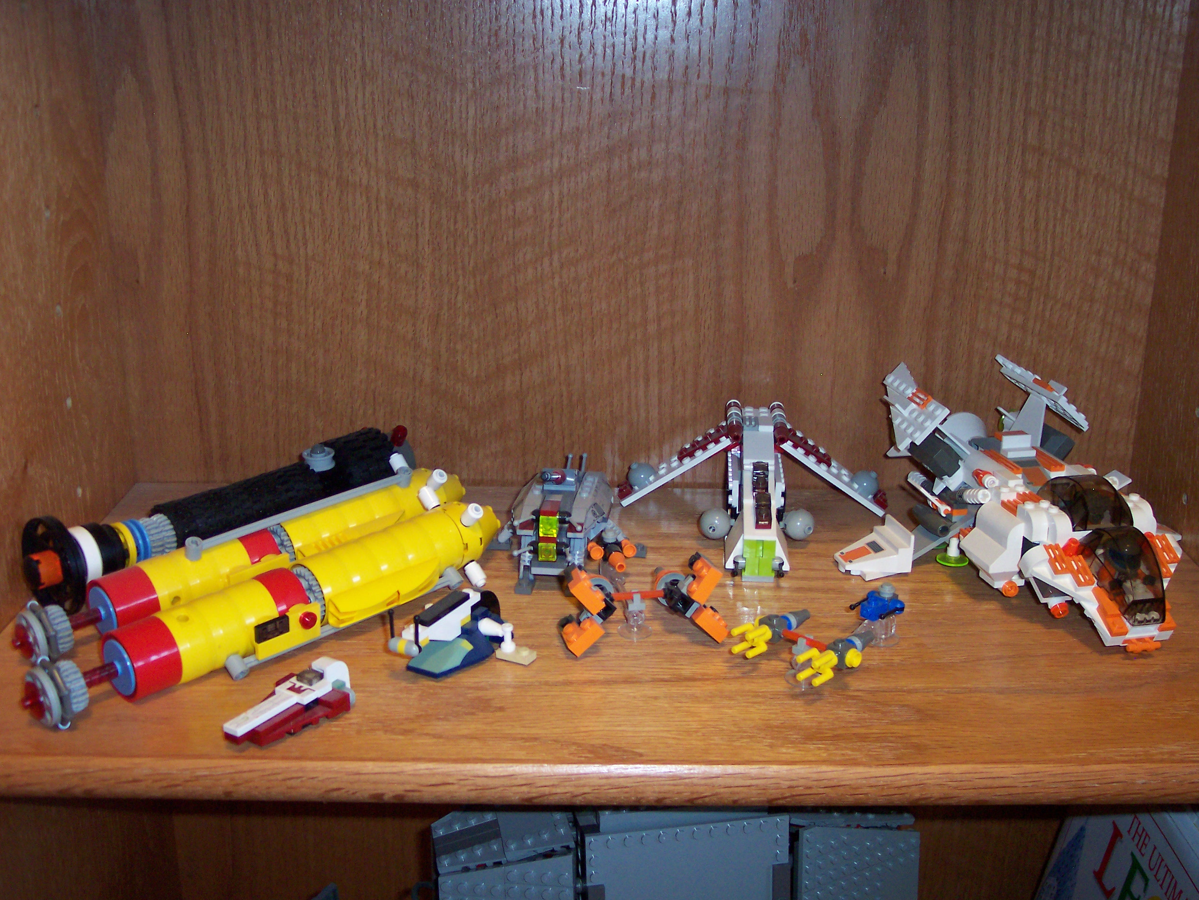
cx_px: 606
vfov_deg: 36.8
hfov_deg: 47.9
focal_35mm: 39
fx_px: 1351
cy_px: 458
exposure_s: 1/30
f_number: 2.8
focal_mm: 8
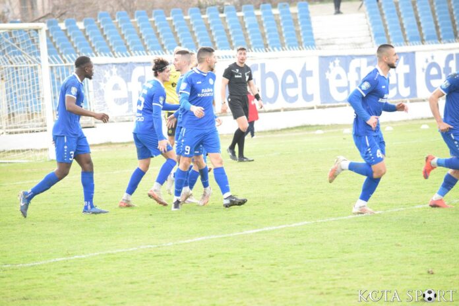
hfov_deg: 8.9
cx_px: 230
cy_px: 153
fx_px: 2964
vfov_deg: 5.9
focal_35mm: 232
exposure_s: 1/640
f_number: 5
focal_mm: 155
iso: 1600
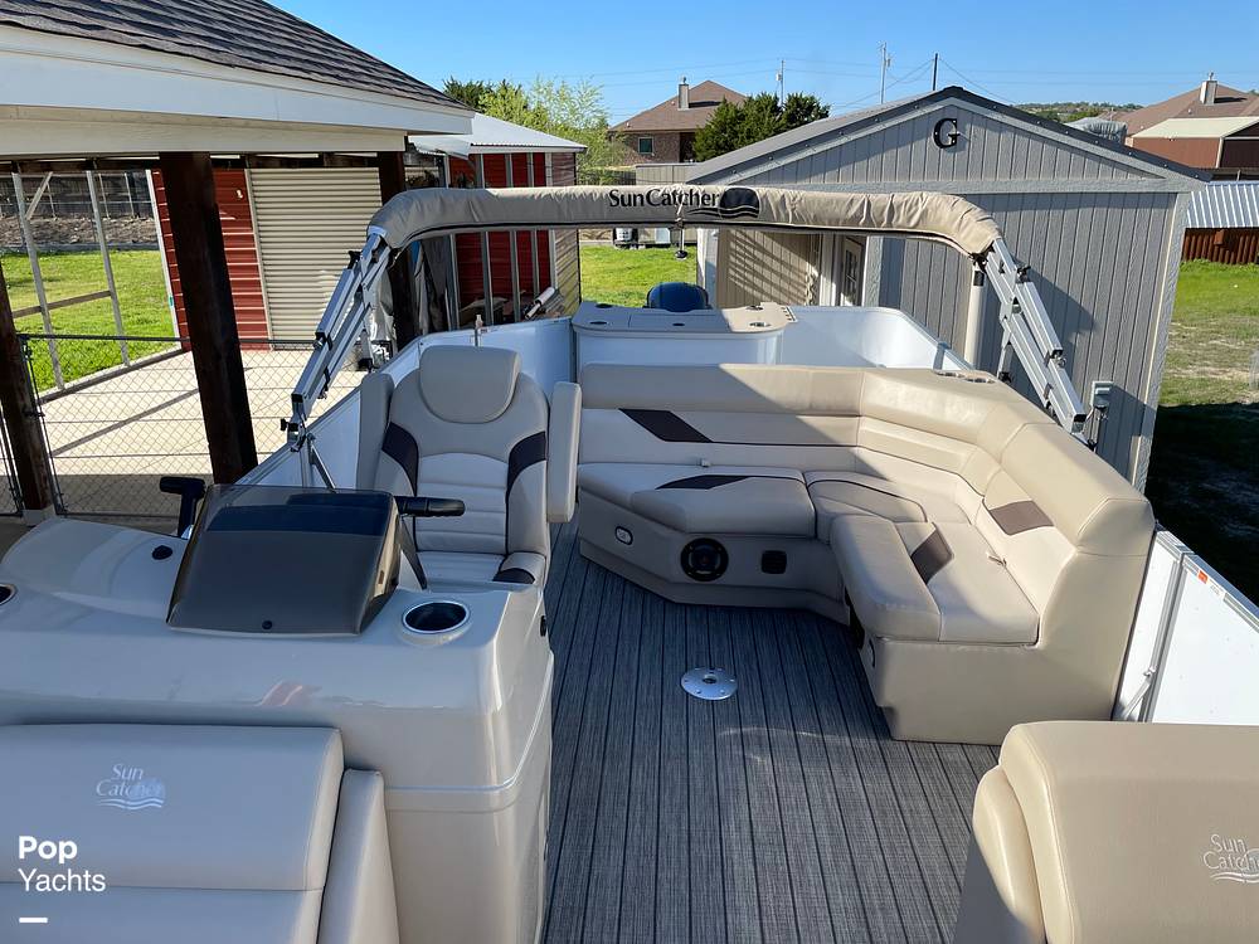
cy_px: 472
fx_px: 946
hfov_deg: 67.3
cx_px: 630
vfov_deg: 53.1
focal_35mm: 26
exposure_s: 1/2304
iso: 32
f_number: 1.6
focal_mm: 4.2
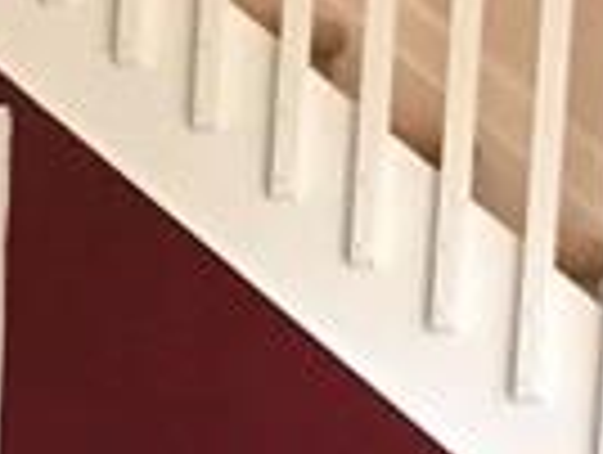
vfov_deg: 6.5
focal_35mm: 221
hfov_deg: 8.1
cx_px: -922
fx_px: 3857
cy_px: 998
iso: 40
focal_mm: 4.15
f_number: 2.2
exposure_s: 1/30
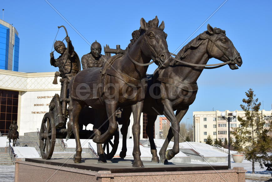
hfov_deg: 37.9
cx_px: 136
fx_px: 397
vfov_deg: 25.8
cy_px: 91
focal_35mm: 52
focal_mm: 35
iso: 100
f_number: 9
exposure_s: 1/320
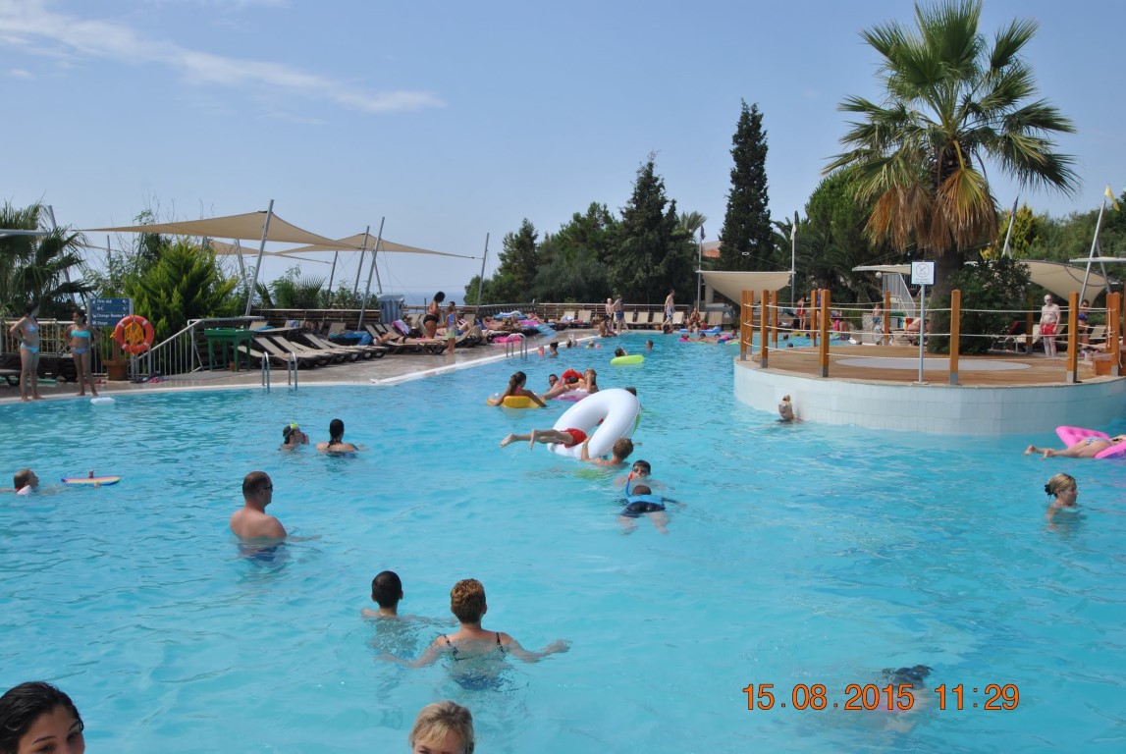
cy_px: 377
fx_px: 1127
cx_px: 563
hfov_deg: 53.1
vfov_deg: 37.0
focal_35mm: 36
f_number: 8
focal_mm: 24
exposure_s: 1/250
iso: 100
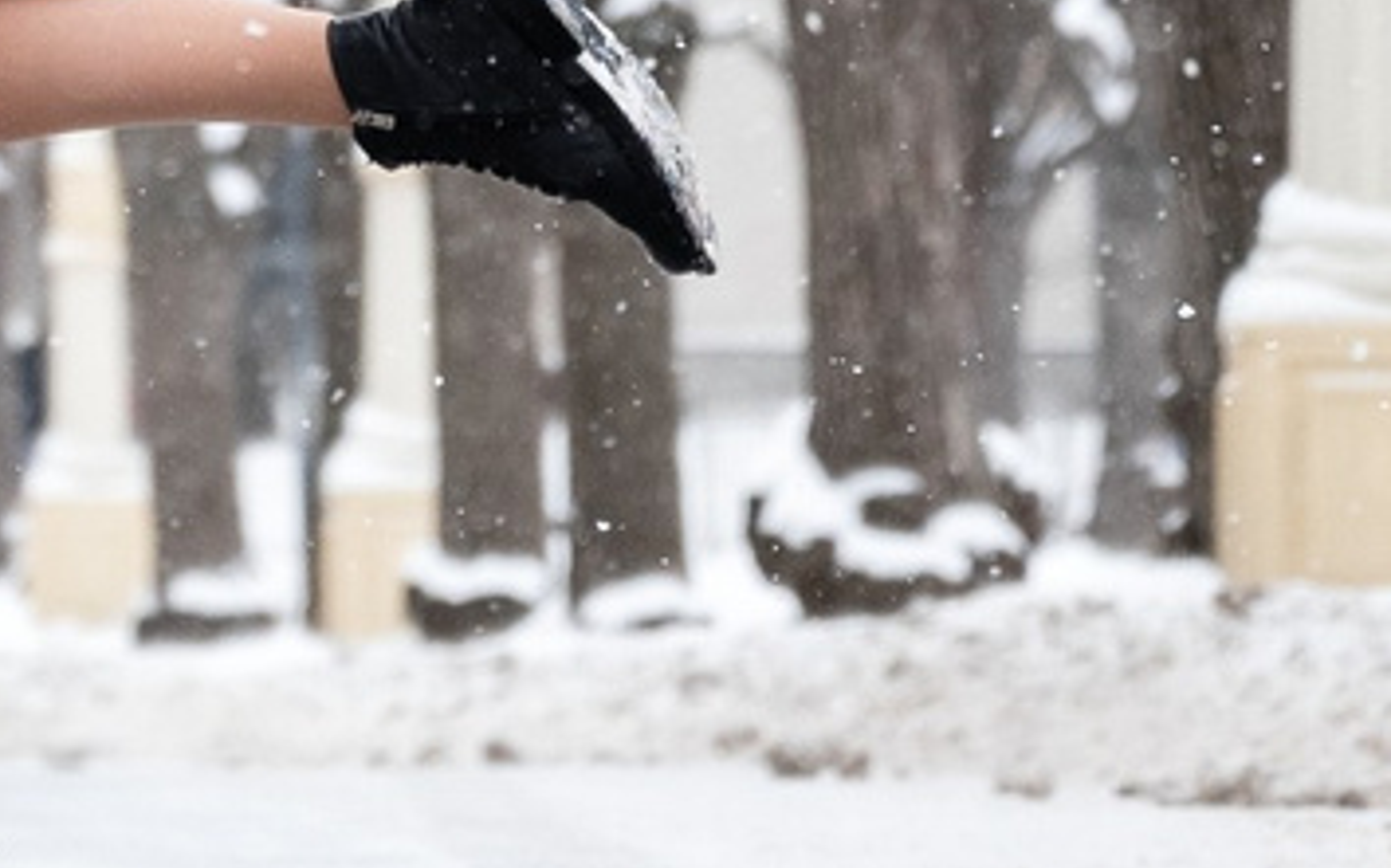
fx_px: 19555
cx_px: -896
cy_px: -713
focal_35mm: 516
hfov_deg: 4.0
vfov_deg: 2.5
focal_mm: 70
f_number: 2.8
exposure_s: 1/800
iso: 500
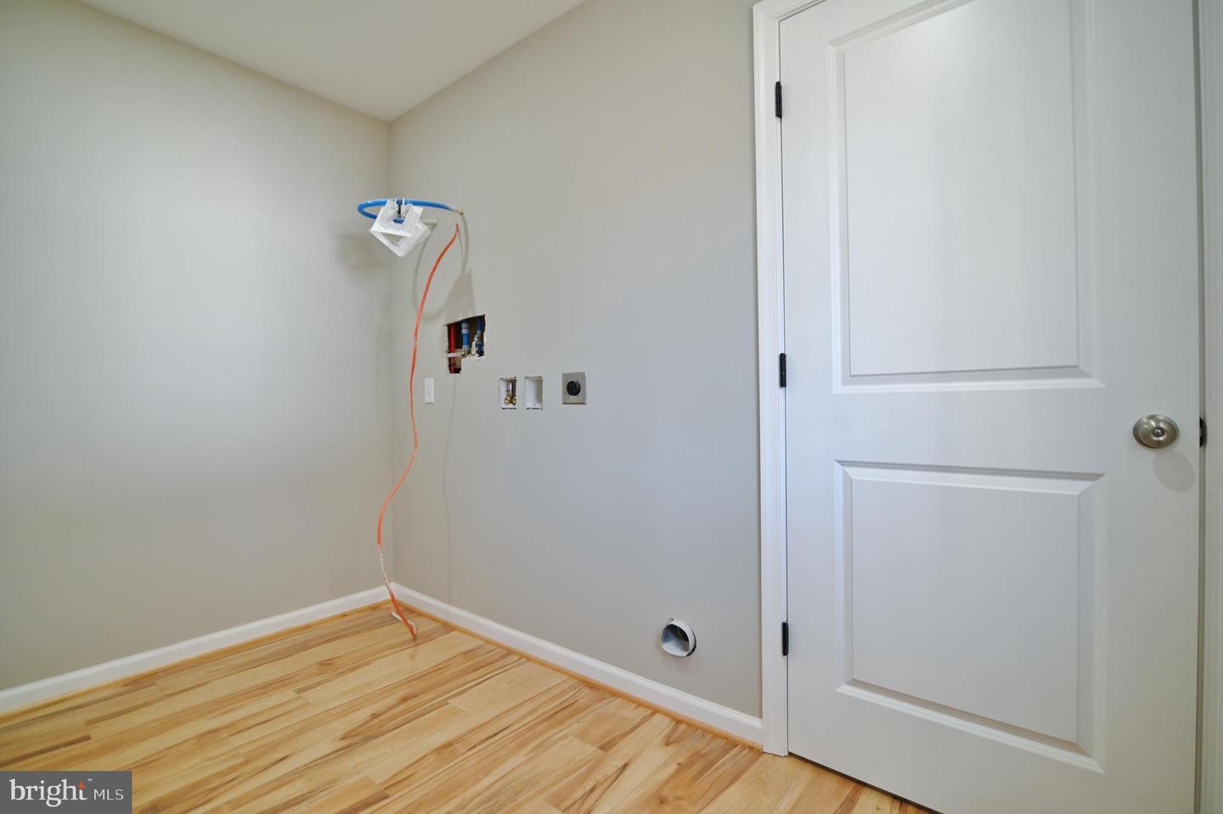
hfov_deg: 96.8
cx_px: 612
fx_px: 543
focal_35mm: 16
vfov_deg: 73.7
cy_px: 407
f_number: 2.8
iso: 400
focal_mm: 16
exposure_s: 1/160
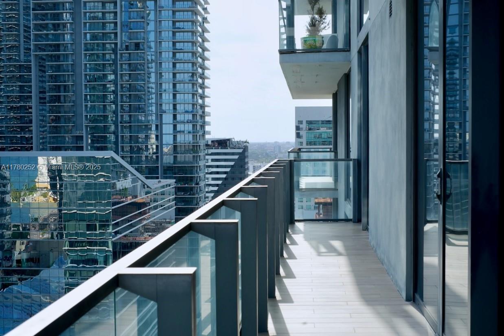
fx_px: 700
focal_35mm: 50
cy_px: 168
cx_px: 252
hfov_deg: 39.6
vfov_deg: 27.0
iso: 100
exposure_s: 1/80
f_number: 13
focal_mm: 50
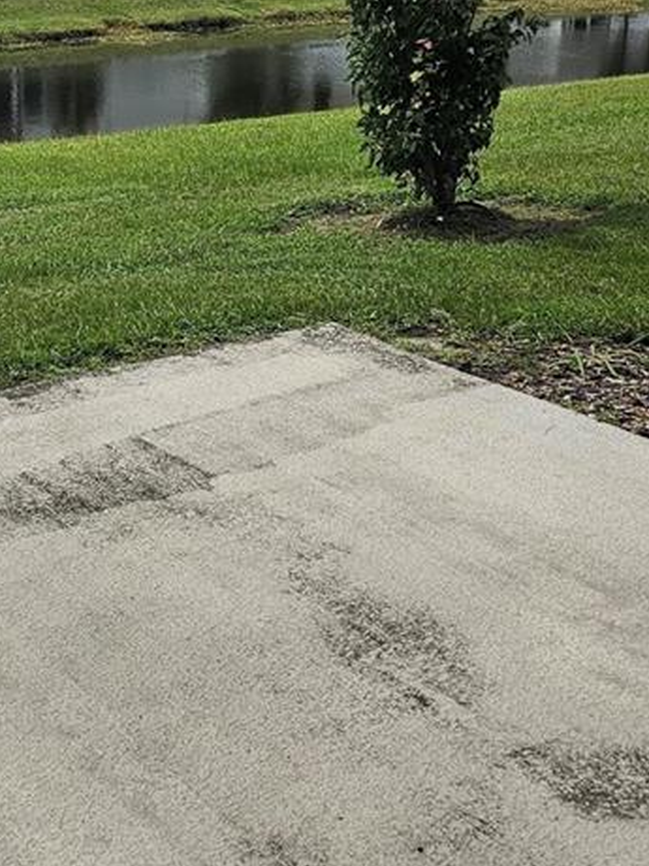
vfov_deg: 31.5
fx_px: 1500
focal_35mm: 60
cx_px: 83
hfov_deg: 23.8
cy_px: 190
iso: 10
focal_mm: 6.3
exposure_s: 1/818
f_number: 1.7
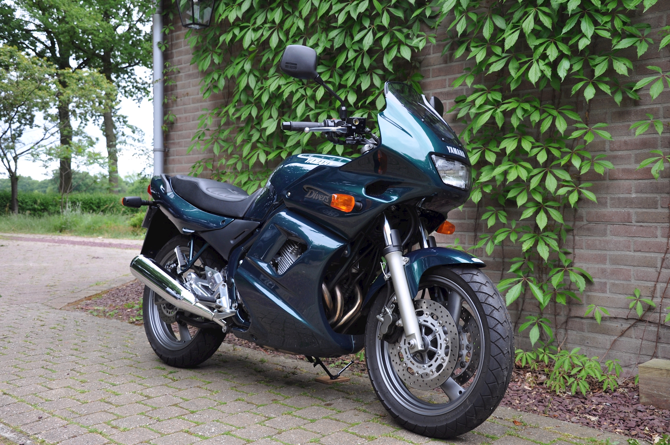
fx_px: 725
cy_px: 222
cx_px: 335
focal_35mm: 39
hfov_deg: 49.6
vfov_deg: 34.1
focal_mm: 26
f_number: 5.6
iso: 250
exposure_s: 1/125
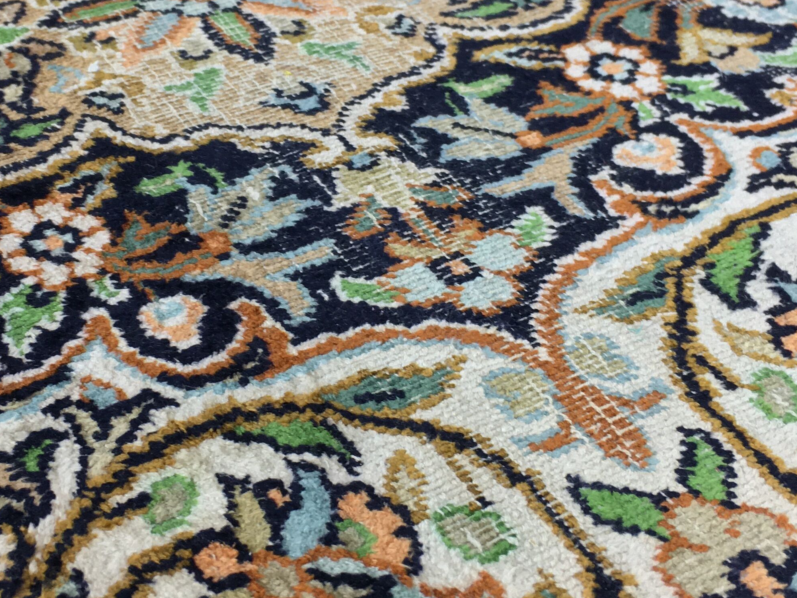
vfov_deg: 24.7
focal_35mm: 59
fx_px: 1358
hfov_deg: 32.6
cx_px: 305
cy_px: 221
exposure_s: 1/33
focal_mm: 4.15
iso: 80
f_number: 2.2
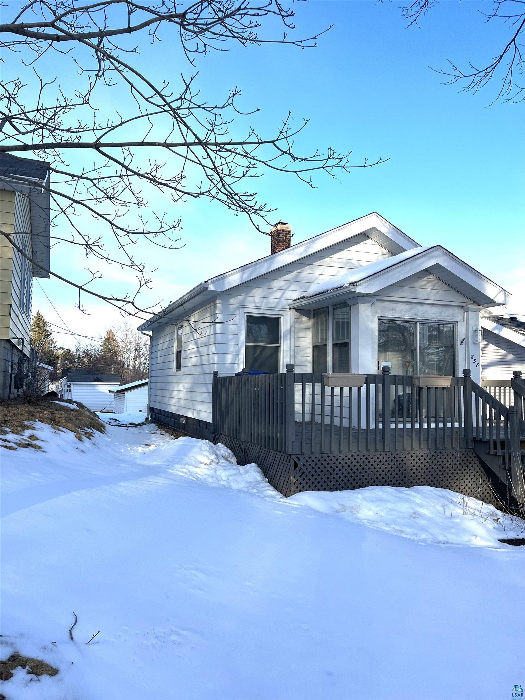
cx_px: 262
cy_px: 350
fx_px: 526
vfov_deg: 67.3
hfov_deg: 53.1
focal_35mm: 26
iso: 50
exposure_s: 1/1923
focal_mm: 5.1
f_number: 1.6
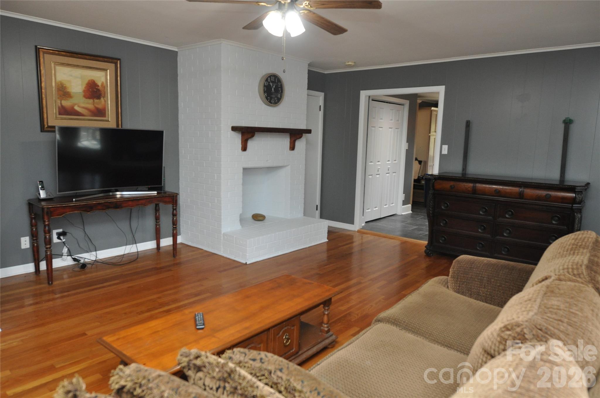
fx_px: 399
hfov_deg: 73.8
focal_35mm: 24
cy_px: 199
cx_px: 300
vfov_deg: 53.0
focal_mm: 16
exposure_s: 1/60
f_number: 4
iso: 800
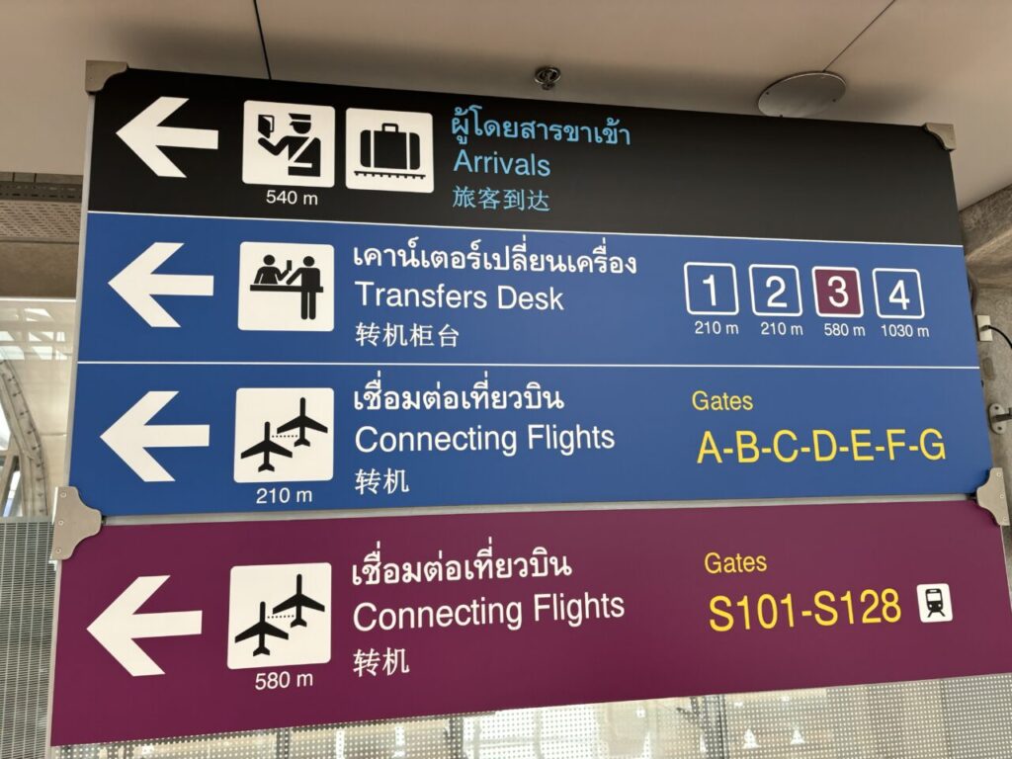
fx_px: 760
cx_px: 506
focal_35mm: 26
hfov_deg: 67.3
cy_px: 380
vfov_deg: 53.1
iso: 125
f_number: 1.6
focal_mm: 5.96
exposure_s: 1/50
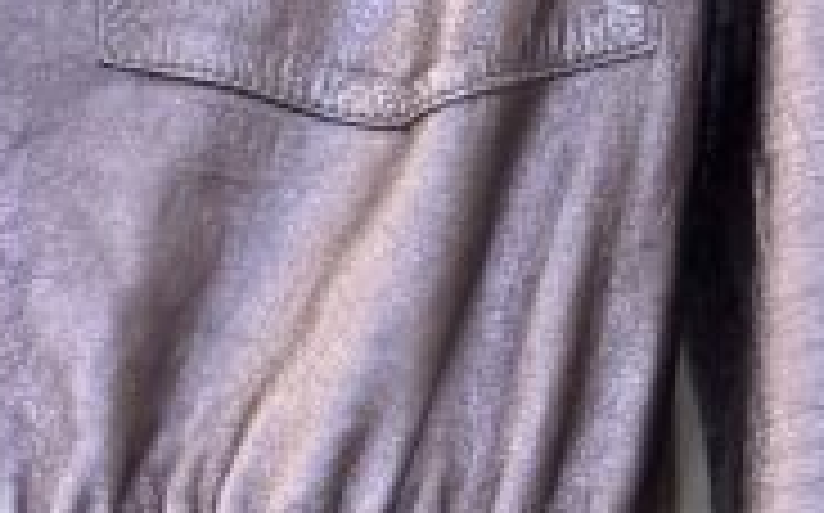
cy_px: 610
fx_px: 4083
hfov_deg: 11.4
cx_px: -68
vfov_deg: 7.1
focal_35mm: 182
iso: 320
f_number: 1.78
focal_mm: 6.76
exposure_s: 1/60
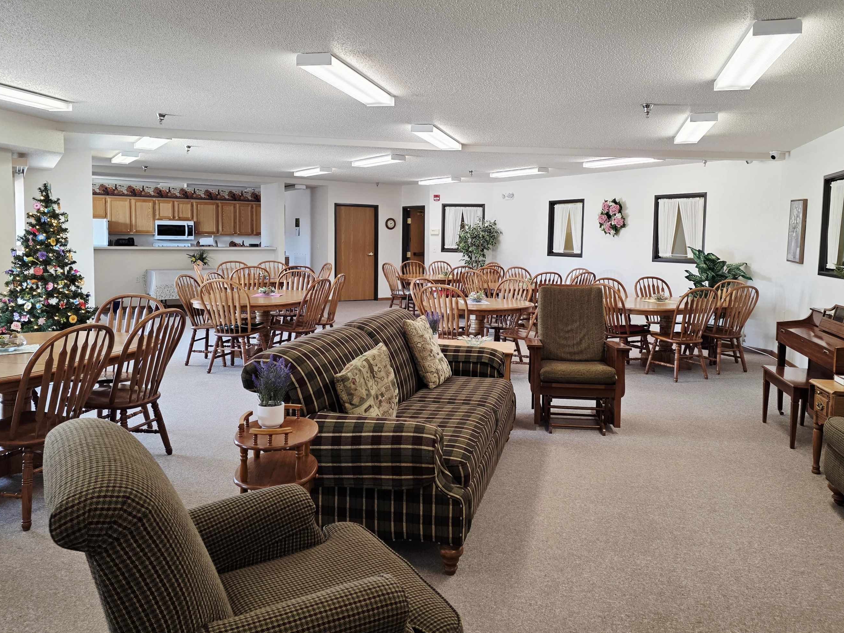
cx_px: 456
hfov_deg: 65.2
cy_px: 271
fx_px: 658
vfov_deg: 51.2
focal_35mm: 27
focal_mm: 6.3
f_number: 1.7
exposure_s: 1/120
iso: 125
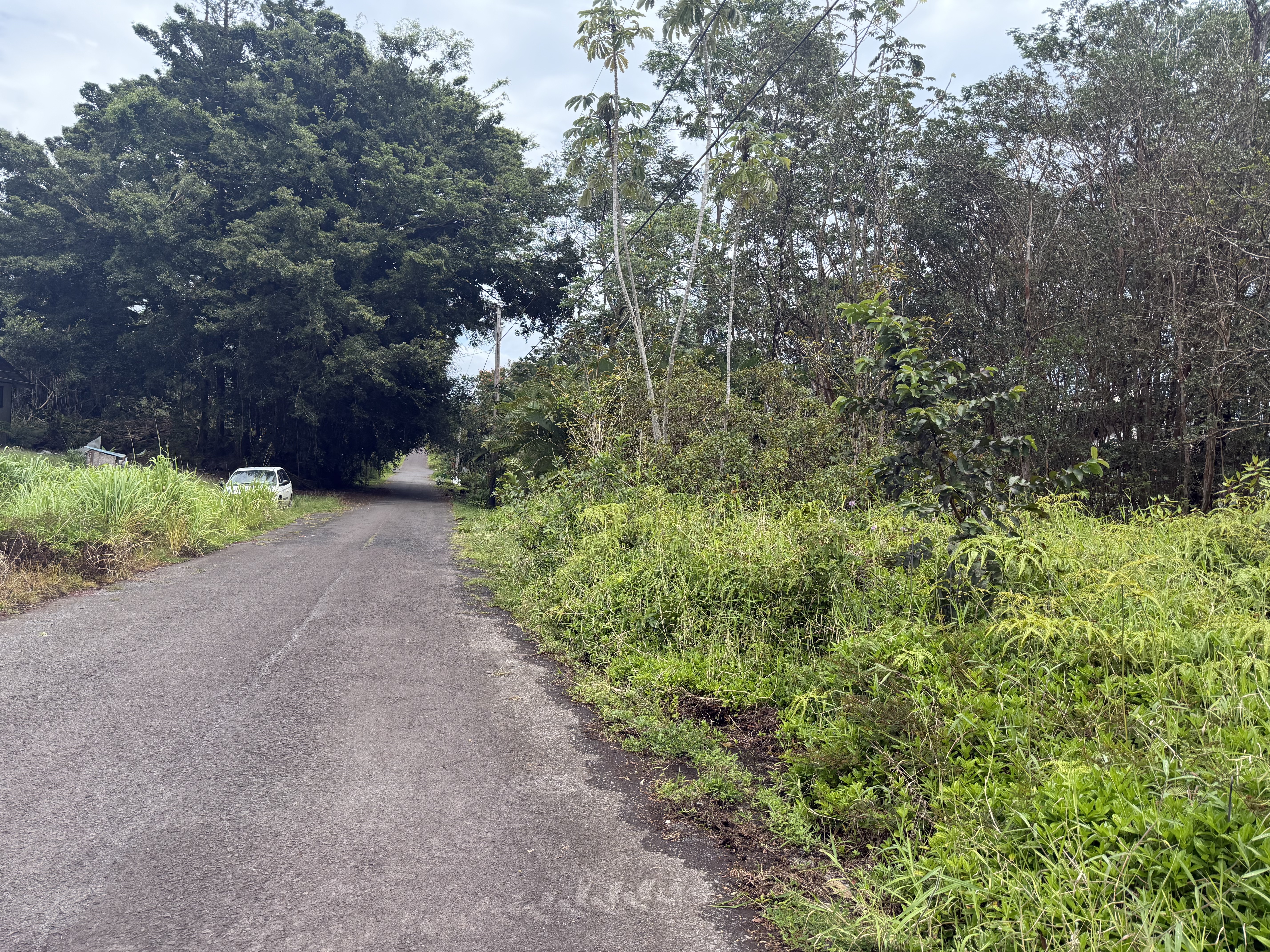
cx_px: 635
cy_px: 476
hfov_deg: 71.6
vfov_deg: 56.8
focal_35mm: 24
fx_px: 881
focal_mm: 6.76
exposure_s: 1/3584
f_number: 1.78
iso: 100
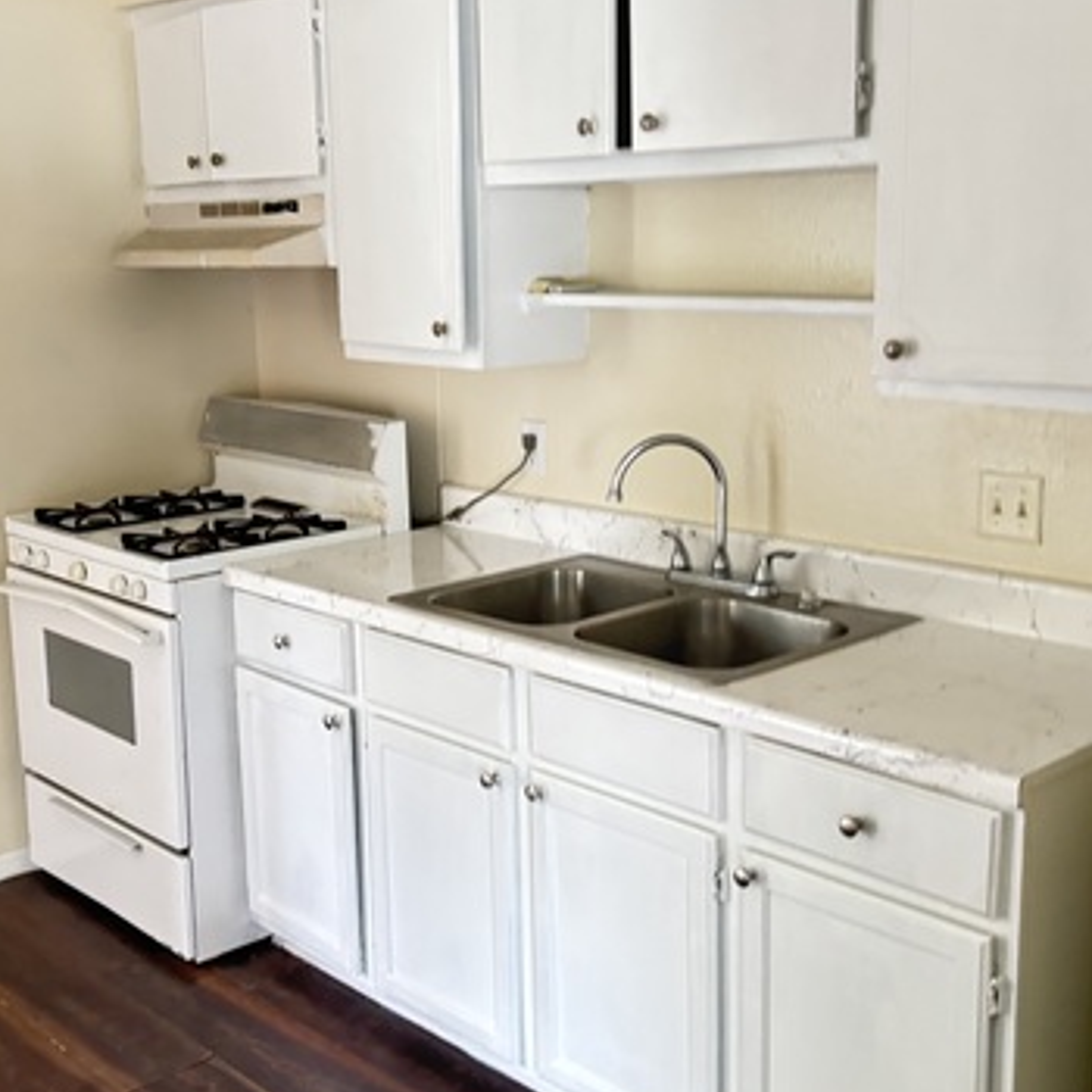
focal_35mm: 42
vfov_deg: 40.0
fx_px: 1499
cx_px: 496
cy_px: 534
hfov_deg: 40.0
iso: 400
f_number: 1.6
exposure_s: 1/60
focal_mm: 5.96
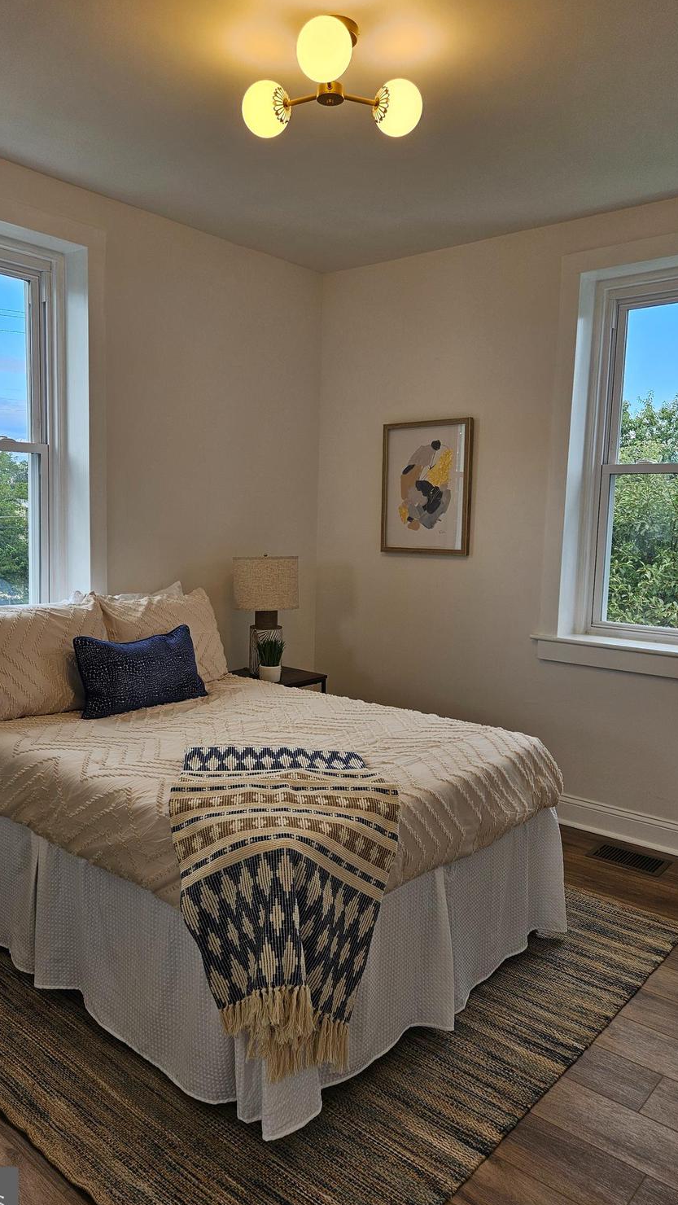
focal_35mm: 26
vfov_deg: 71.9
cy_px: 608
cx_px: 284
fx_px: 831
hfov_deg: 44.3
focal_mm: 5.4
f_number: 1.8
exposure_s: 1/120
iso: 40
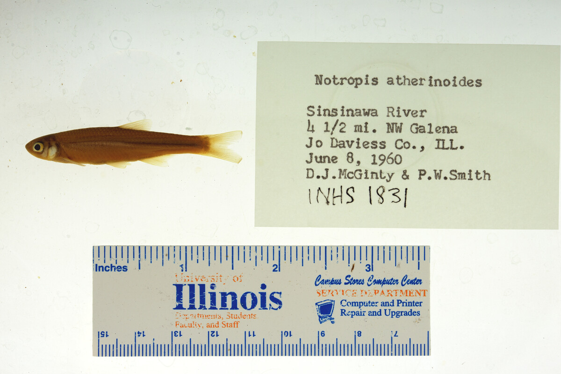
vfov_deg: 22.6
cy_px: 187
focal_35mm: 60
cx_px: 280
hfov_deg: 33.4
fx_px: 935
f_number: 10
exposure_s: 1/200
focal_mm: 60
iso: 100
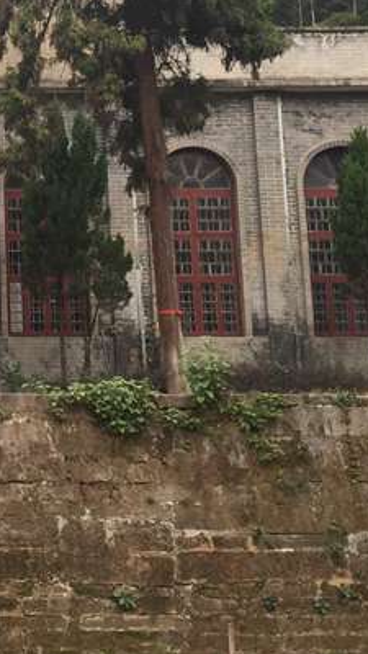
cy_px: 233
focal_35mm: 71
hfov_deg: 15.6
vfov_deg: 29.6
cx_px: -185
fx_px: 1232
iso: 32
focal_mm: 4.15
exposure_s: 1/363
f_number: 2.2
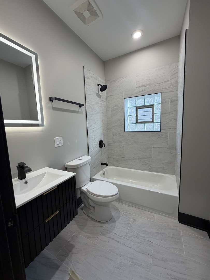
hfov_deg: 85.7
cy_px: 140
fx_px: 113
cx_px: 105
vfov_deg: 102.1
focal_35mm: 14
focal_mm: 2.22
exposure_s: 1/120
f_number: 2.2
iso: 160
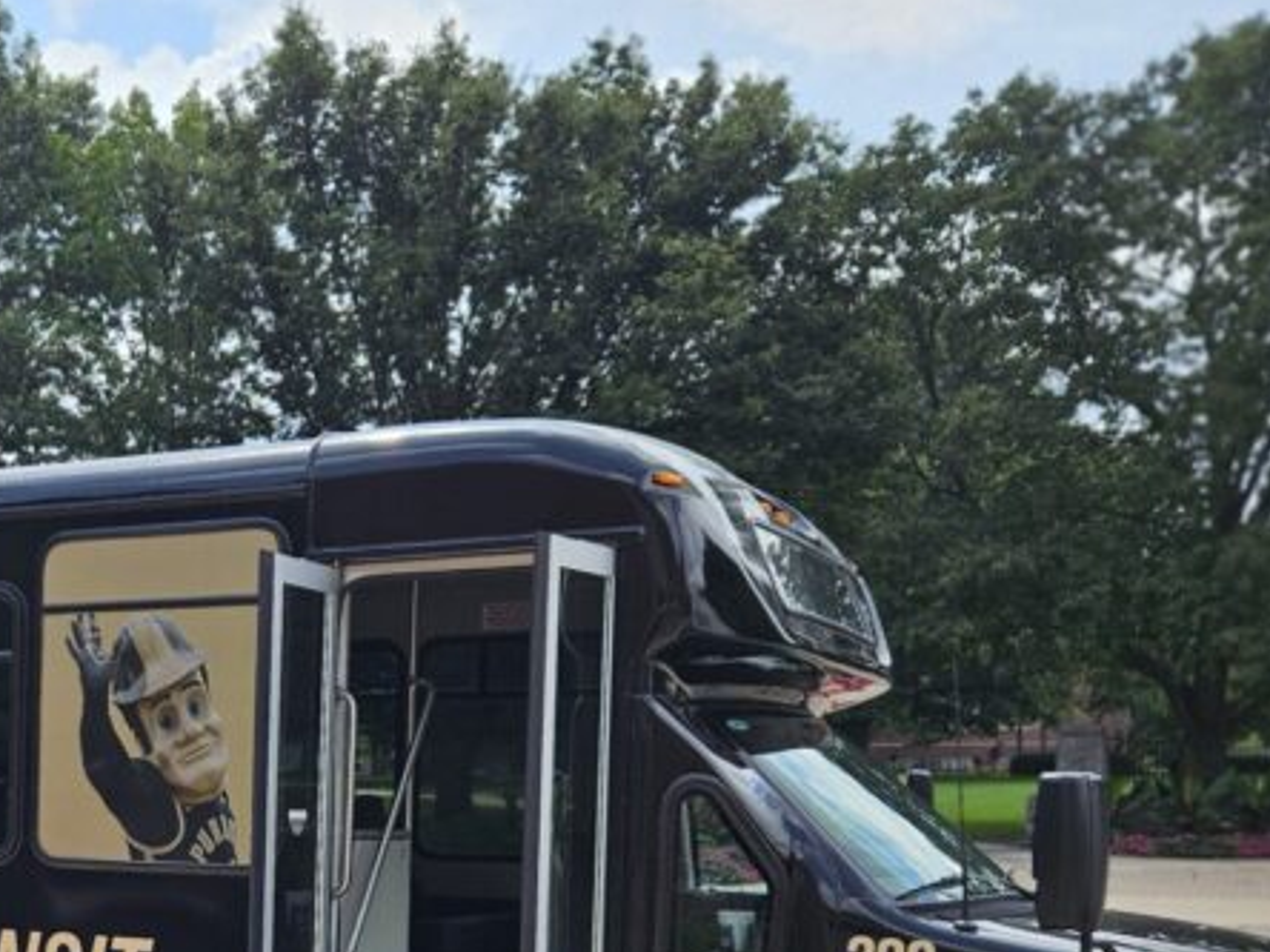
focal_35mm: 53
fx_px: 1944
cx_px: 94
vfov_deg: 26.6
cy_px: 855
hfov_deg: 33.9
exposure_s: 1/1686
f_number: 1.8
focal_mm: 5.4
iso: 25
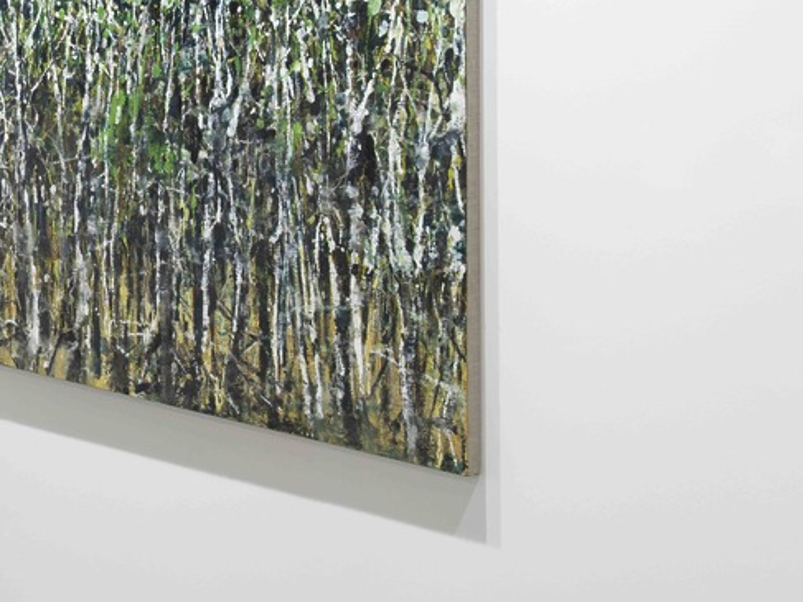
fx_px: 1577
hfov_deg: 26.7
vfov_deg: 21.2
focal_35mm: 68
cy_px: 72
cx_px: -43
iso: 100
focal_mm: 32
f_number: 11
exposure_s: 1/2.5
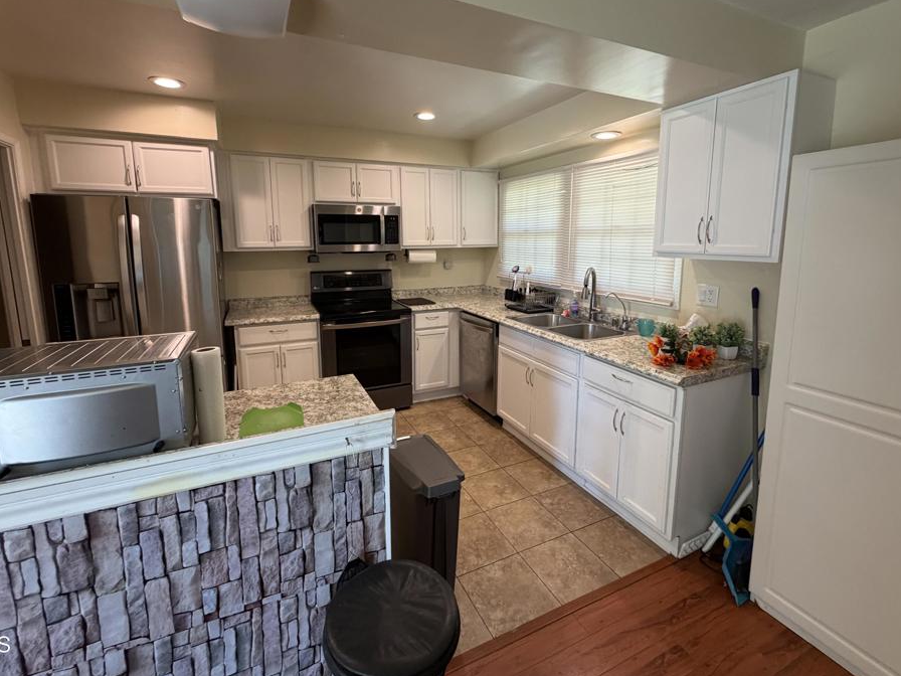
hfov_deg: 94.5
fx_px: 416
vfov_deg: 77.7
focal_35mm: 16
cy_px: 294
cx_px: 448
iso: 250
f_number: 2.2
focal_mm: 2.22
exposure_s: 1/120
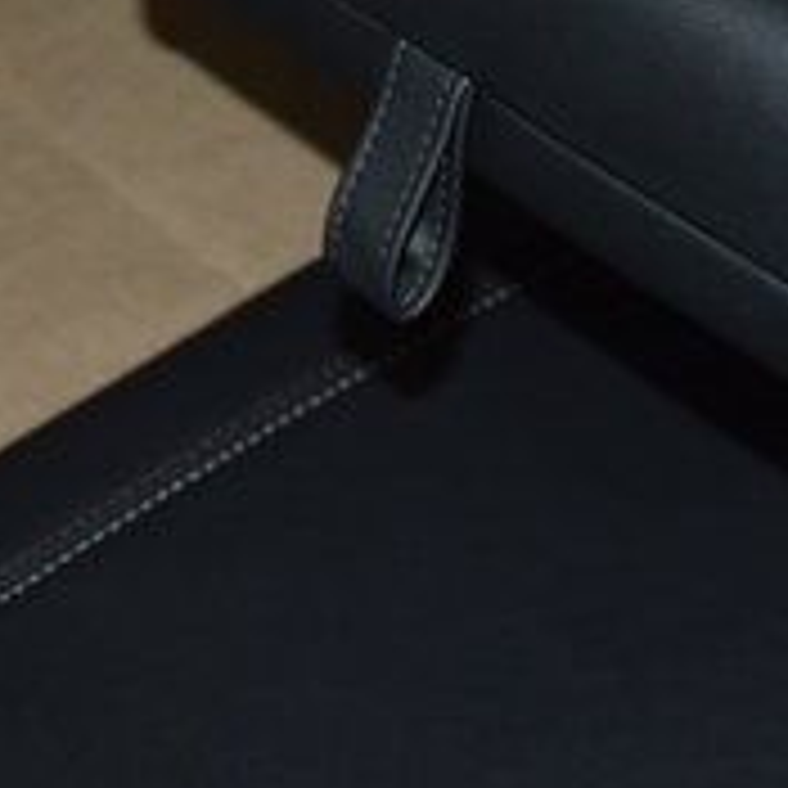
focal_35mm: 112
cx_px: 896
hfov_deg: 15.1
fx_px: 2885
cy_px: -124
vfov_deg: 15.1
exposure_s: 1/40
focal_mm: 24
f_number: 3.8
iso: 1600
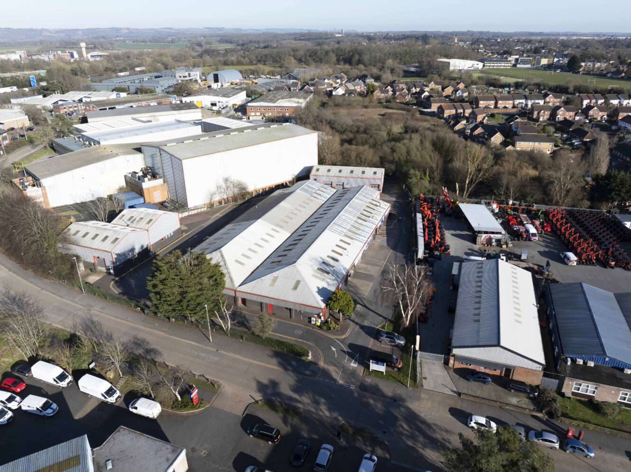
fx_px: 437
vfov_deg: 56.8
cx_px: 316
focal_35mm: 24
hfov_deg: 71.6
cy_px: 236
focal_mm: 12.29
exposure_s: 1/400
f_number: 6.3
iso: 100
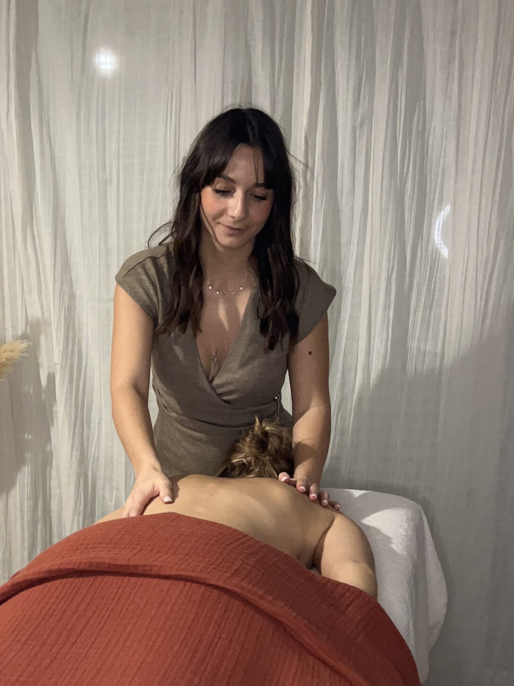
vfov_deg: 40.0
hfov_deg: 31.4
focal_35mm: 46
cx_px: 200
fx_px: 911
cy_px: 518
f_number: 1.6
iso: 500
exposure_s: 1/50
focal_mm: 5.1
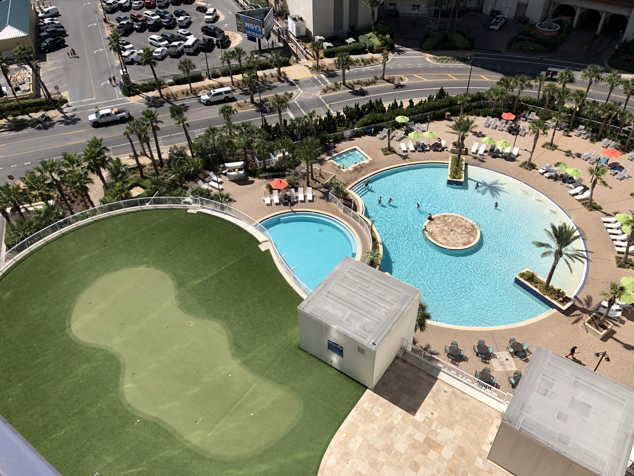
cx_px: 317
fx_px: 513
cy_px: 238
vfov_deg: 49.7
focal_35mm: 28
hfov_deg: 63.4
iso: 20
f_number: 1.8
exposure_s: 1/3205
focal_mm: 4
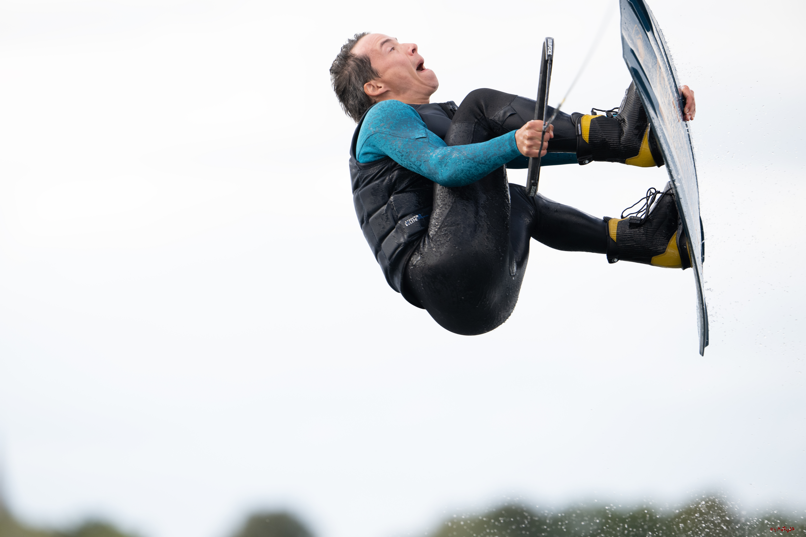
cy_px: 268
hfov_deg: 5.2
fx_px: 8955
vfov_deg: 3.4
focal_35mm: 400
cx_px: 403
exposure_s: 1/1600
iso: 500
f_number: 4.5
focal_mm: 400
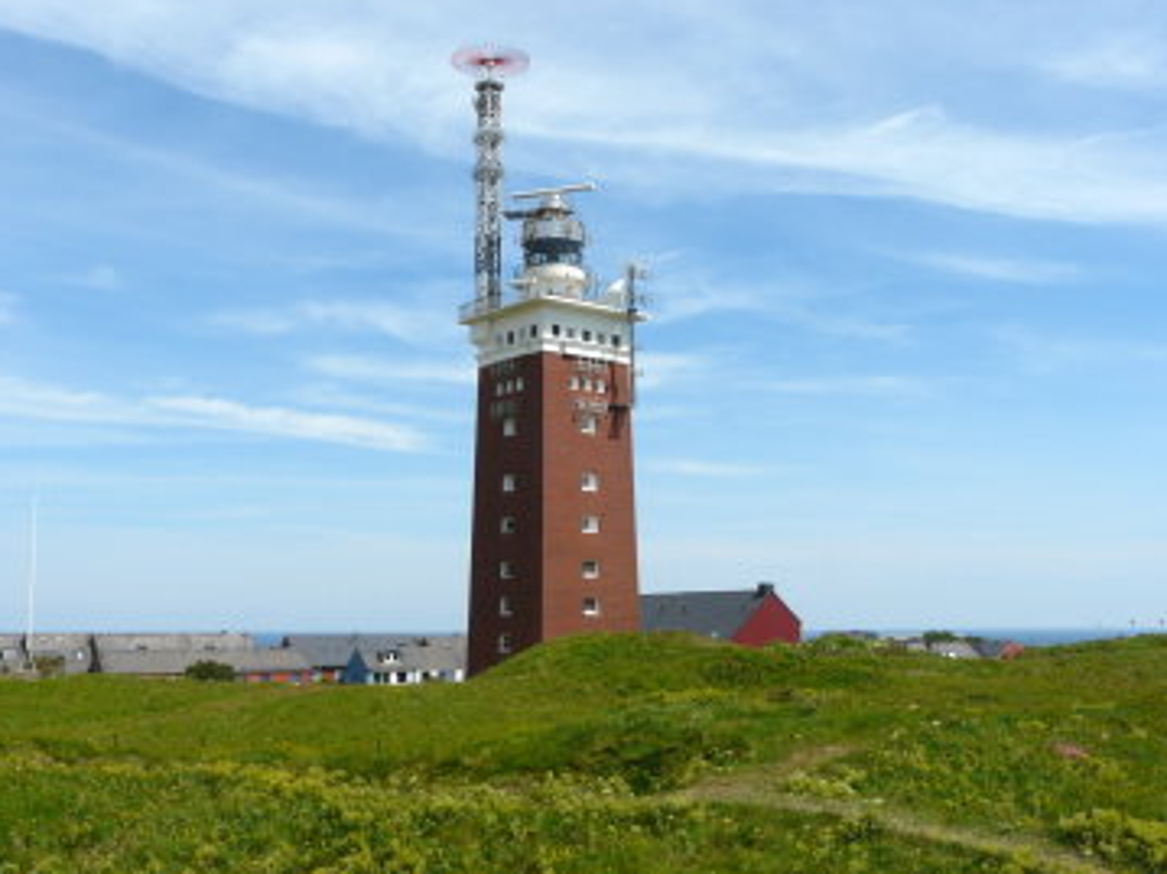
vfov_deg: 36.8
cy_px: 448
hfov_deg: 47.9
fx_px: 1314
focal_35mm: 39
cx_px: 582
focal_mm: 5.8
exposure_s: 1/400
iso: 100
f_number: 6.3
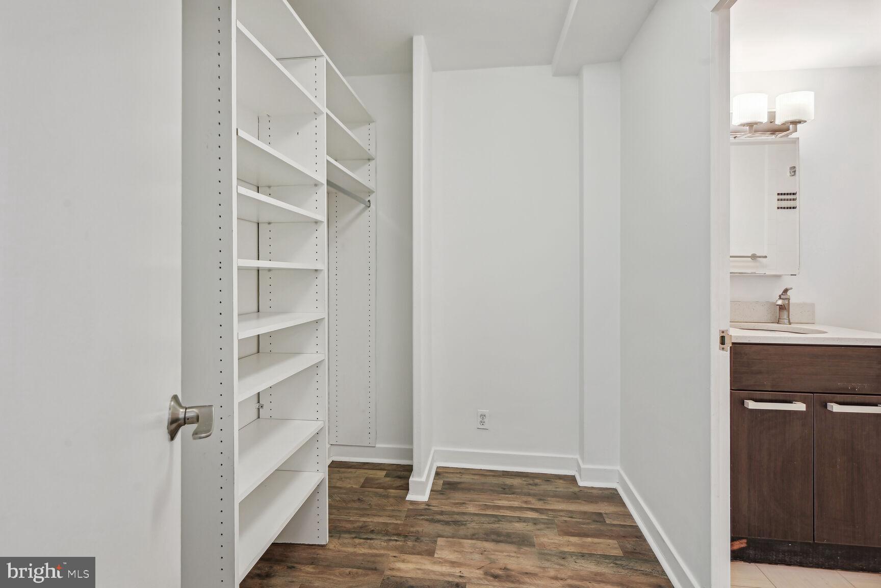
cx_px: 440
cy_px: 294
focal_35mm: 16
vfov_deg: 73.7
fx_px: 392
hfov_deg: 96.7
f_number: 8
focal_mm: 16
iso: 200
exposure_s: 1/13
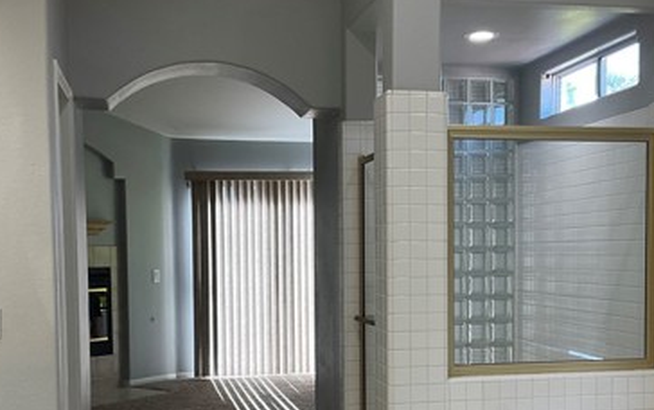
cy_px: 306
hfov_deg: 37.4
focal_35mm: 54
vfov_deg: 23.8
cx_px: 376
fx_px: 963
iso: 64
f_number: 1.8
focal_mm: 3
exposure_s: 1/120
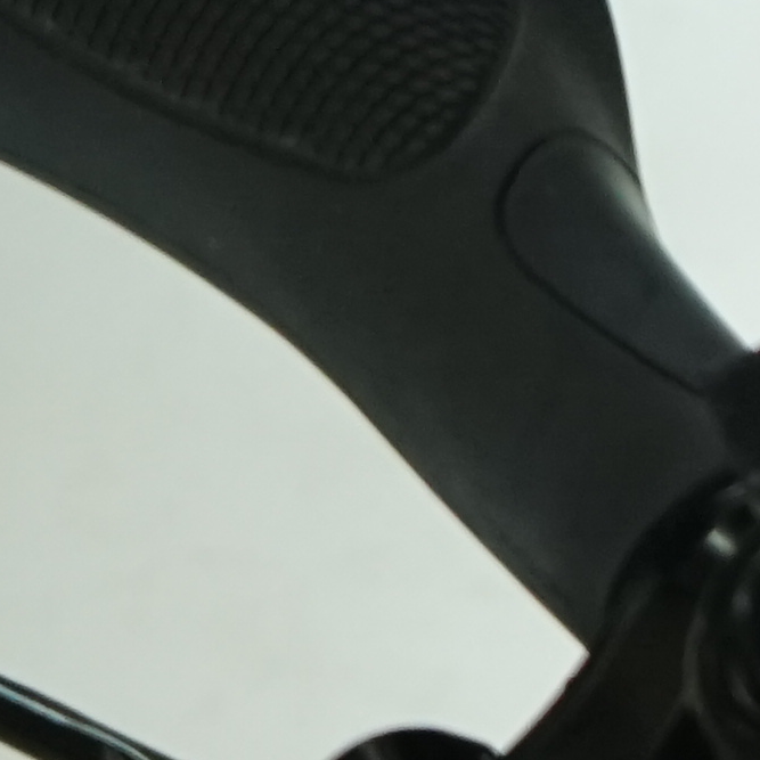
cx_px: 3112
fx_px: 5887
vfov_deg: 7.0
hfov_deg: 6.1
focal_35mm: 237
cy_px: 1852
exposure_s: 1/200
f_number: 5.6
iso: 1250
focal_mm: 31
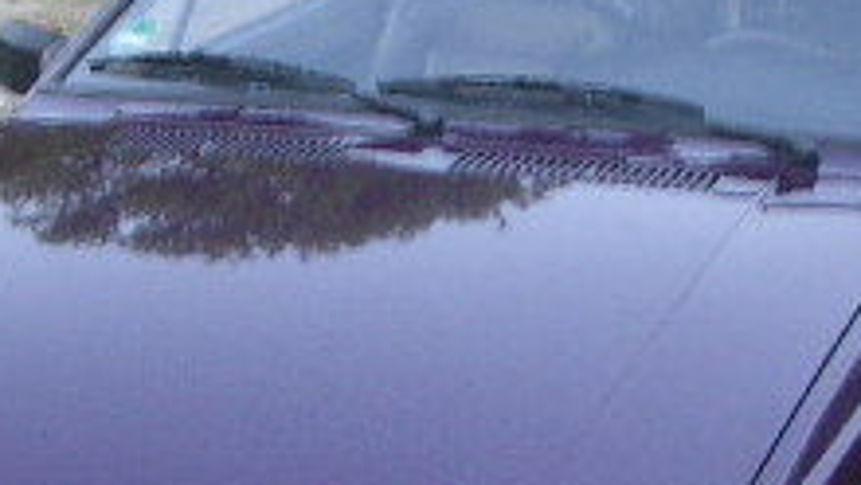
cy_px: 481
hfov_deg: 19.3
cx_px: 391
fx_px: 2535
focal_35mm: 111
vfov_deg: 10.8
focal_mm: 5.8
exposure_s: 1/30
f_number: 2.6
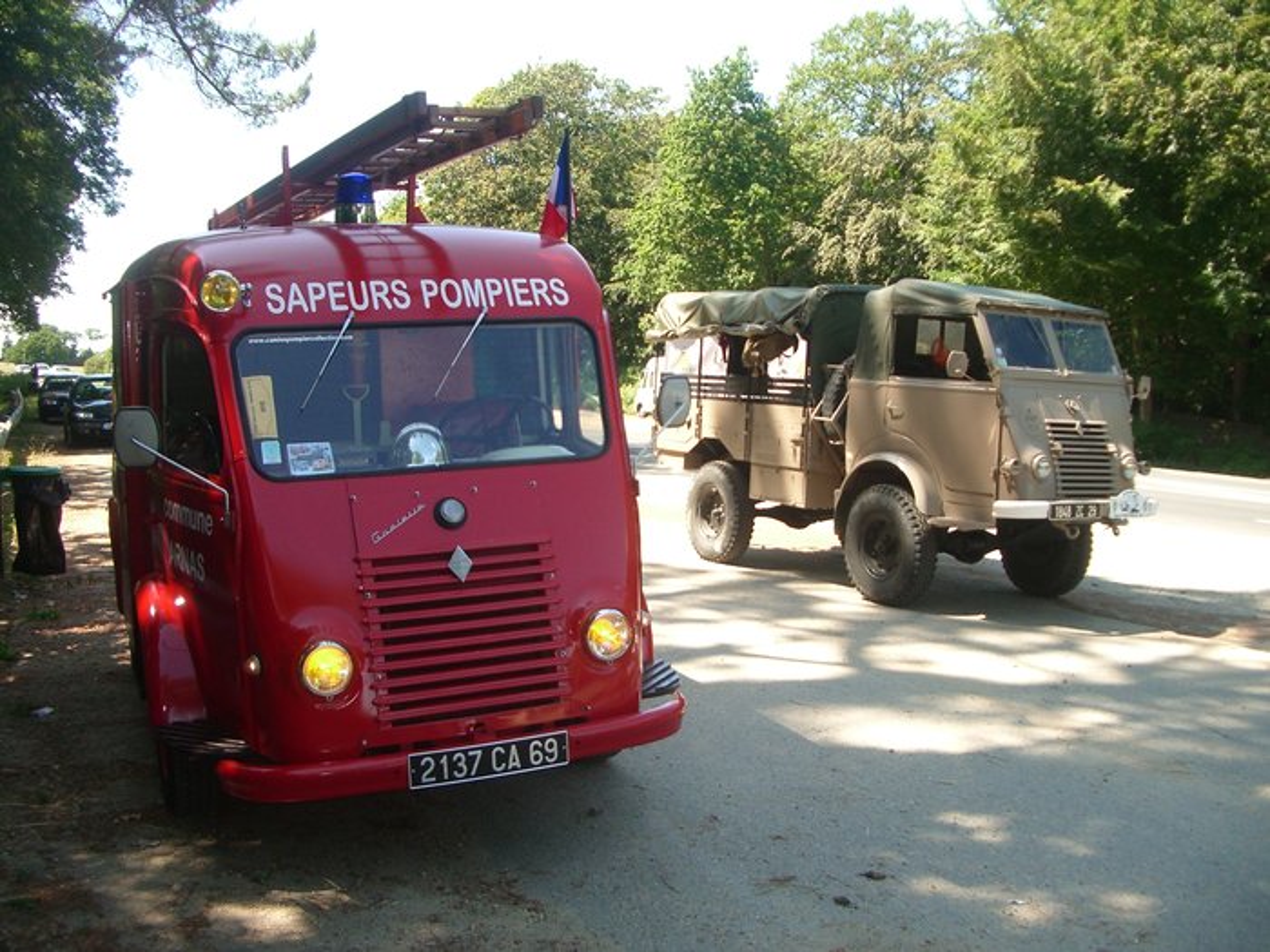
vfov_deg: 40.7
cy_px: 476
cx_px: 635
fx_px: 1284
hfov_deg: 52.6
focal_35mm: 35
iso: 80
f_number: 2.6
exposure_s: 1/200
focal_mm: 5.8
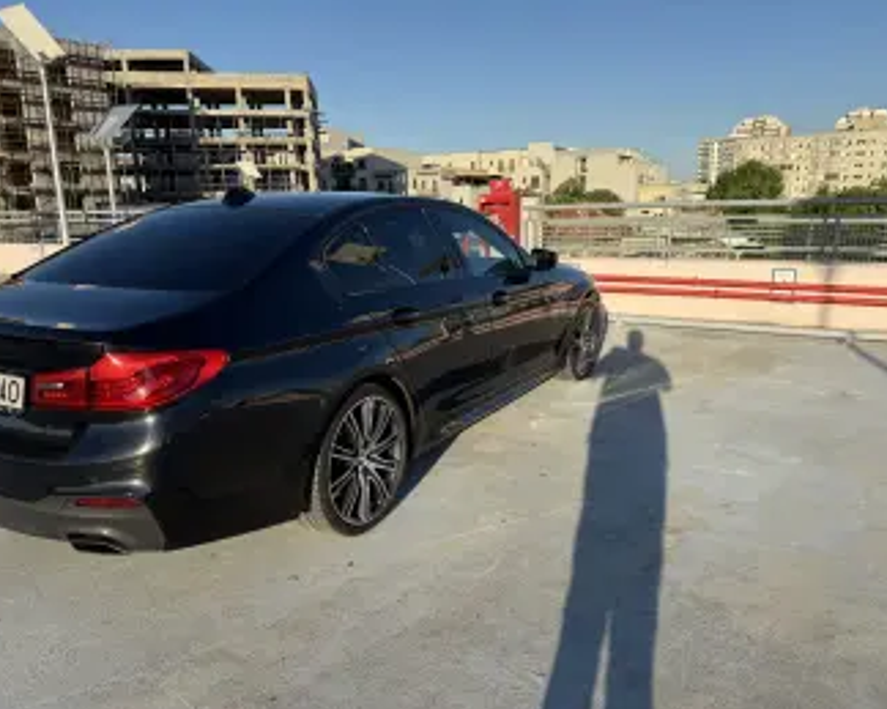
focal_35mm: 26
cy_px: 364
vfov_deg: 54.9
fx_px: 682
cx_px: 452
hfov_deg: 66.0
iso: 80
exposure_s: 1/3584
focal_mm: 6.76
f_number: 1.78
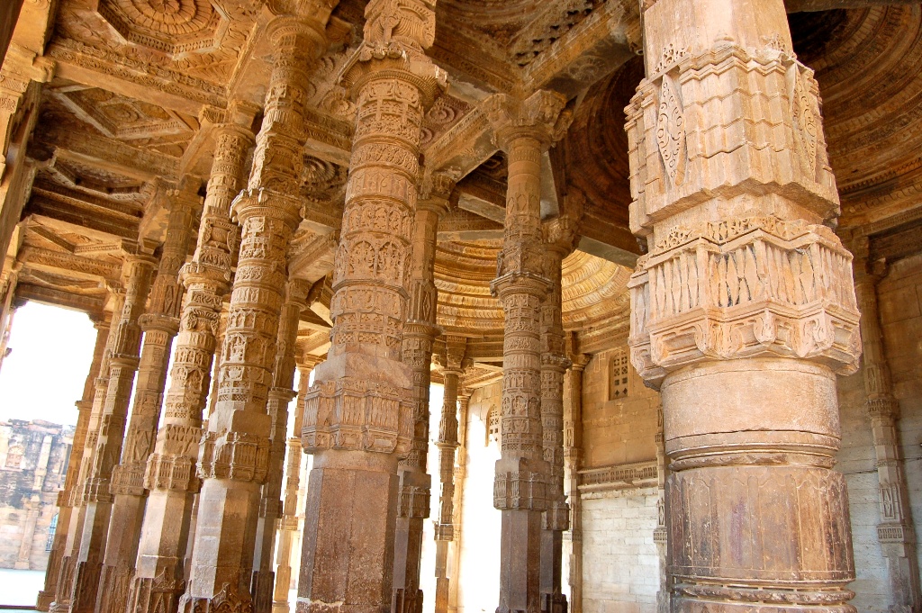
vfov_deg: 47.9
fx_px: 691
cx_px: 461
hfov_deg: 67.4
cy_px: 306
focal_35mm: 27
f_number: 5.6
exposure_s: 1/125
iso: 320
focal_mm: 18
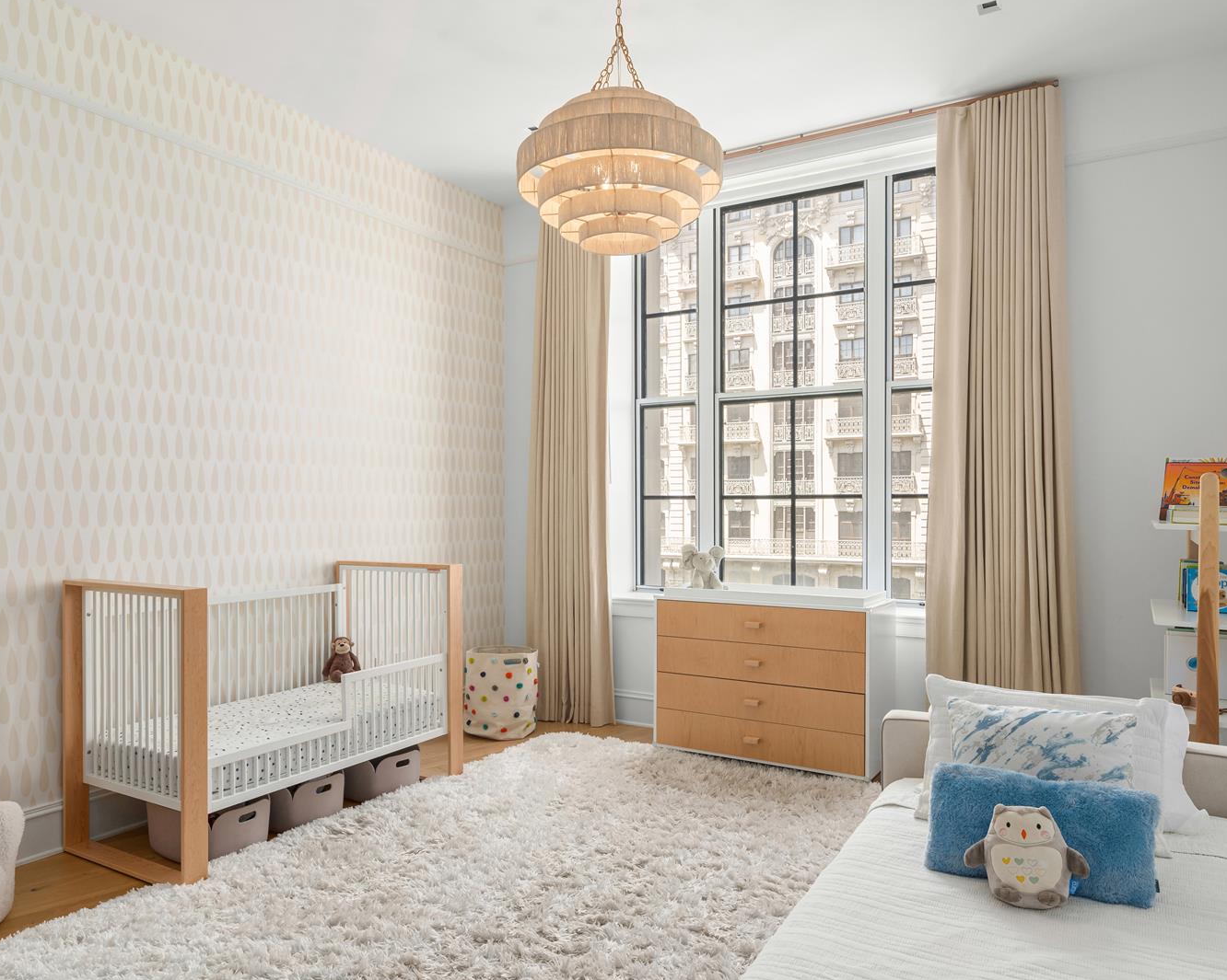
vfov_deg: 60.8
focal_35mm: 23
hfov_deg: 72.6
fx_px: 835
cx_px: 604
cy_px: 525
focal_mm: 17
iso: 400
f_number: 16
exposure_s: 1/1.25
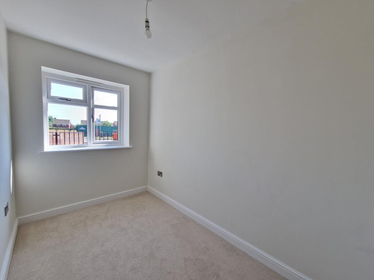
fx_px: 140
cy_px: 140
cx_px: 187
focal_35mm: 13
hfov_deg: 106.2
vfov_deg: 89.9
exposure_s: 1/100
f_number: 2.2
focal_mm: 2.2
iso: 80
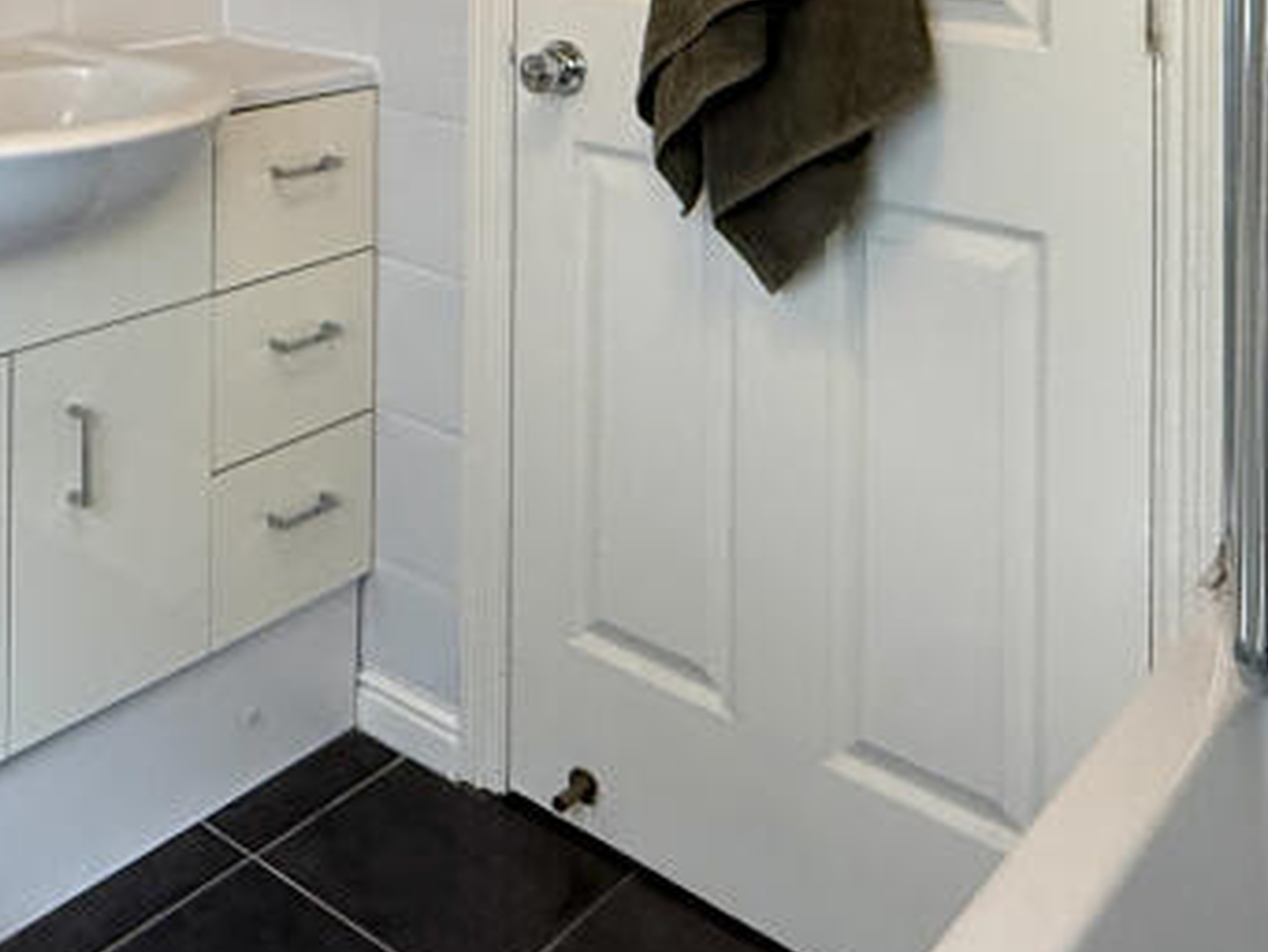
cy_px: -156
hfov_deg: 42.8
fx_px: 1539
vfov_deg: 30.0
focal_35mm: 42
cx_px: 260
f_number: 2.2
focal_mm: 2.22
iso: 400
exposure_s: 1/60
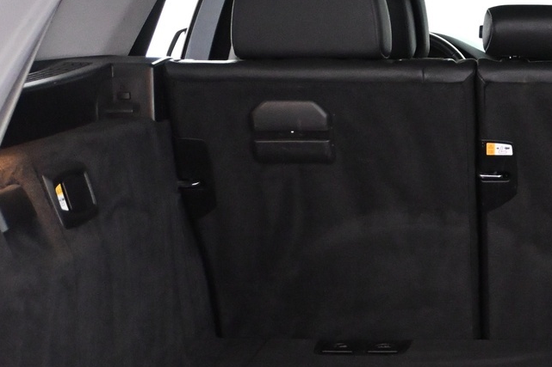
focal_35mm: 93
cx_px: 559
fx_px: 1424
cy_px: 257
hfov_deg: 21.2
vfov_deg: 14.7
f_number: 4.2
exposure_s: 1/60
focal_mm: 24.5
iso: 4500
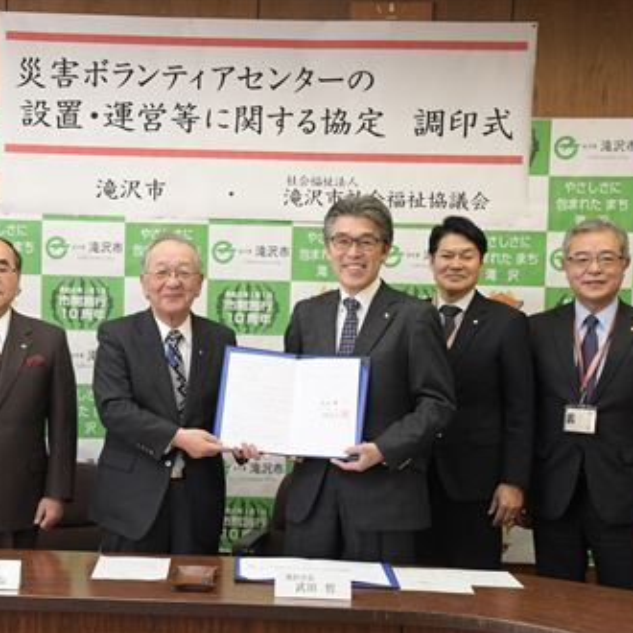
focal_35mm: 68
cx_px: 221
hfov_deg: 25.4
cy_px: 317
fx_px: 1399
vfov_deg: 25.5
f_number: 8
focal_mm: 35
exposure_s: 1/160
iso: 3200
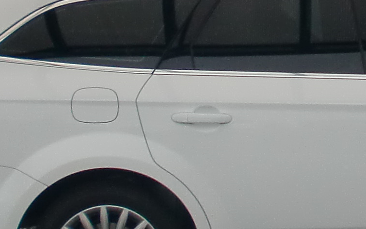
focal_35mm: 146
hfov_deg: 14.2
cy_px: -33
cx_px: 345
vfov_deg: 8.9
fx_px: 1456
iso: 64
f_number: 2.6
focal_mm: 4.65
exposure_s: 1/60
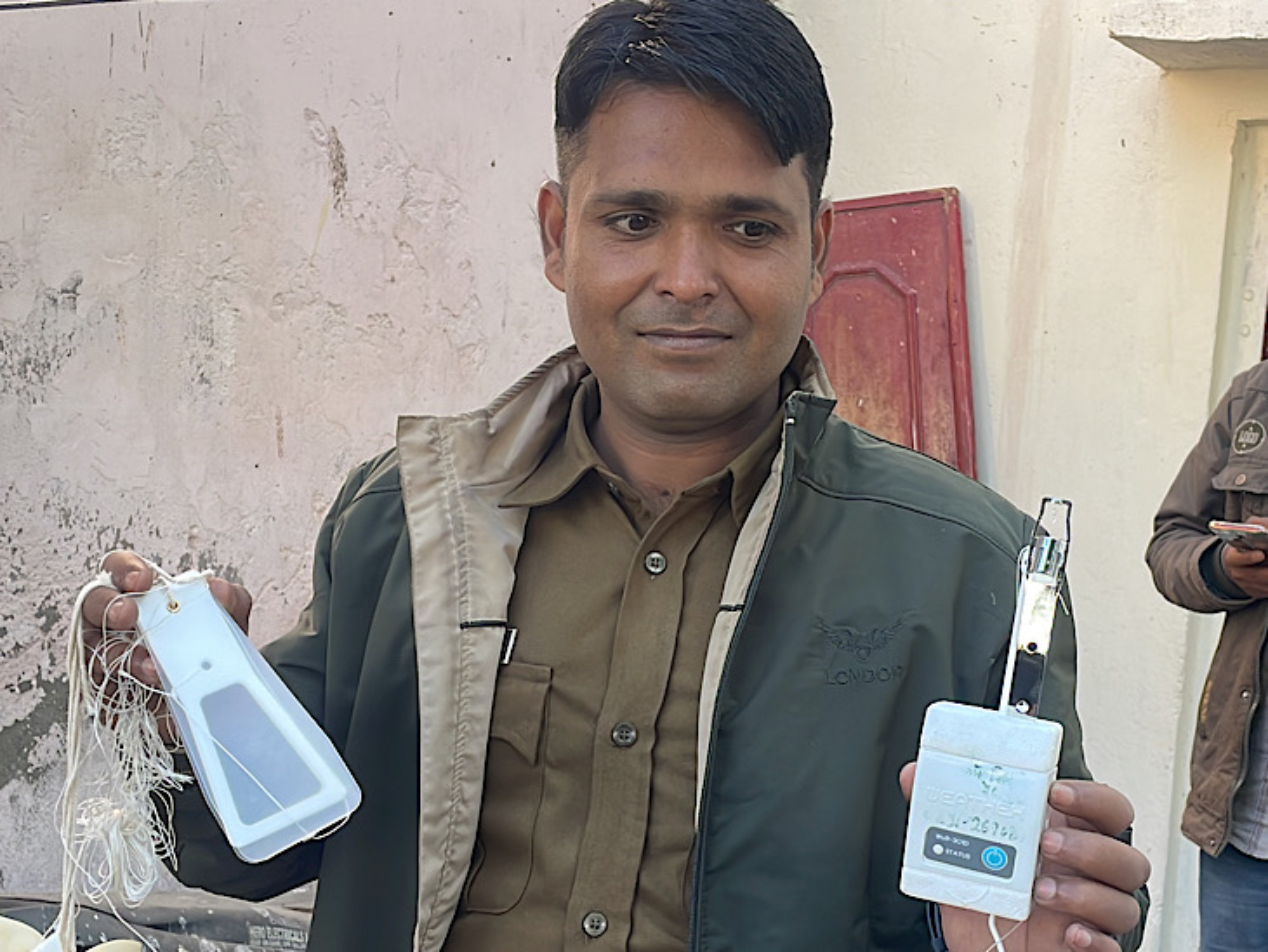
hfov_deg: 56.8
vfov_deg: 44.2
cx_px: 634
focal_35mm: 32
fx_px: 1173
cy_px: 476
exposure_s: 1/149
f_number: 1.6
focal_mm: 4.2
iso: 32
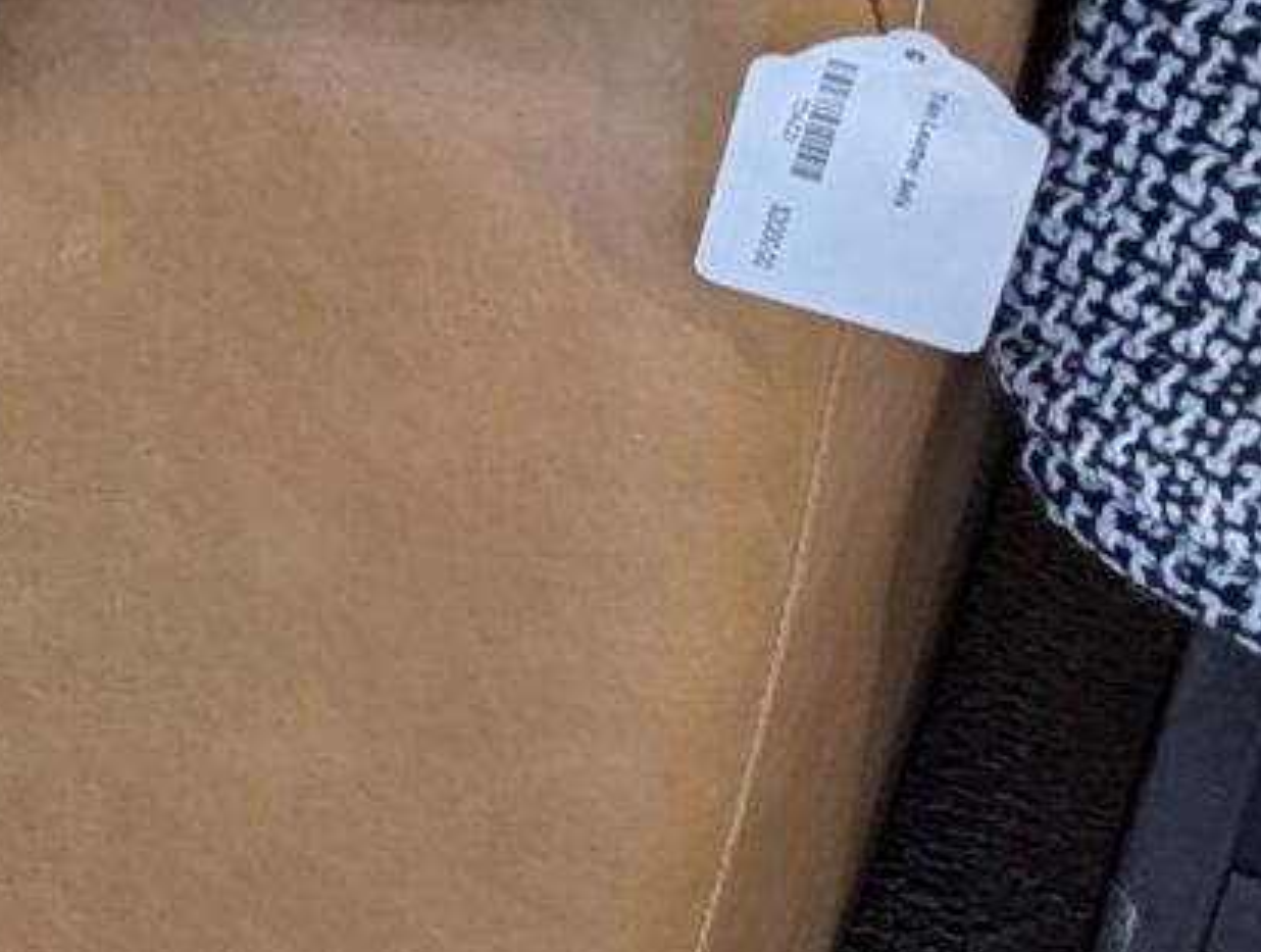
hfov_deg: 10.8
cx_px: -1956
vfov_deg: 9.9
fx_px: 5440
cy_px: -141
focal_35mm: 149
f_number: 1.85
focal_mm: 6.81
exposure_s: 1/40
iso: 251
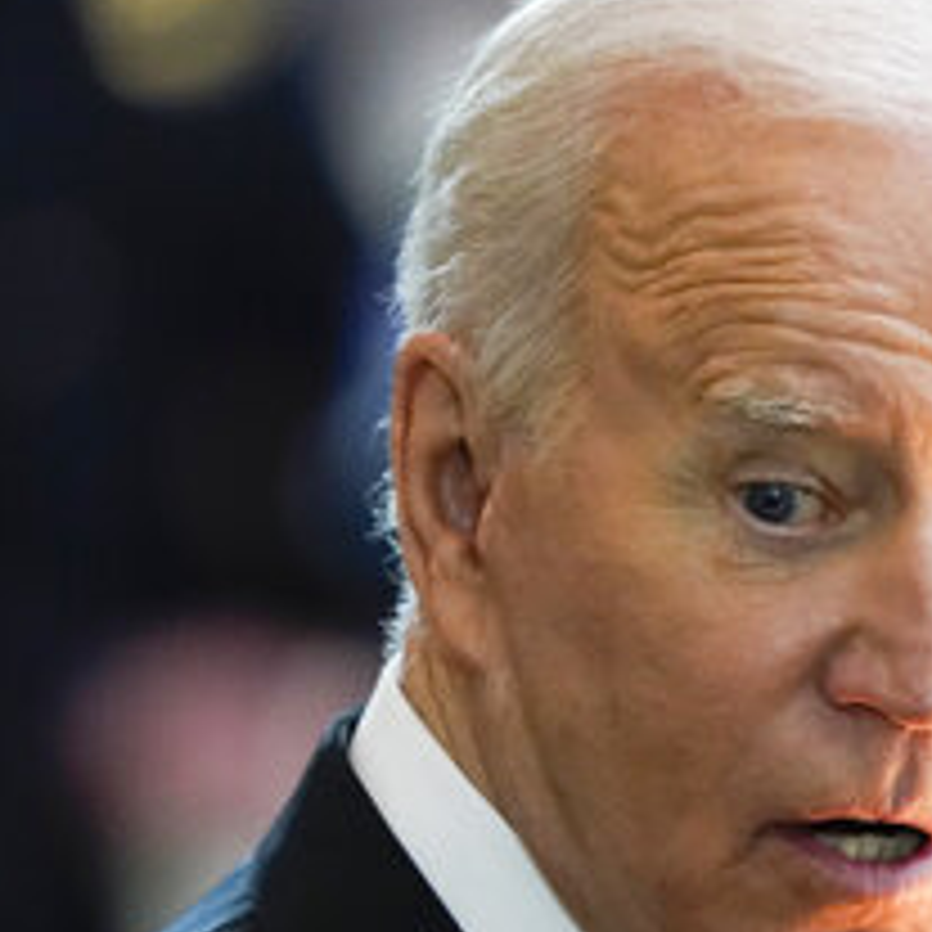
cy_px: 592
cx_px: 666
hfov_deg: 1.4
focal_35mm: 1259
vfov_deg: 1.4
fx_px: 38350
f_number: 6.3
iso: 6400
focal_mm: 600
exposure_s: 1/160
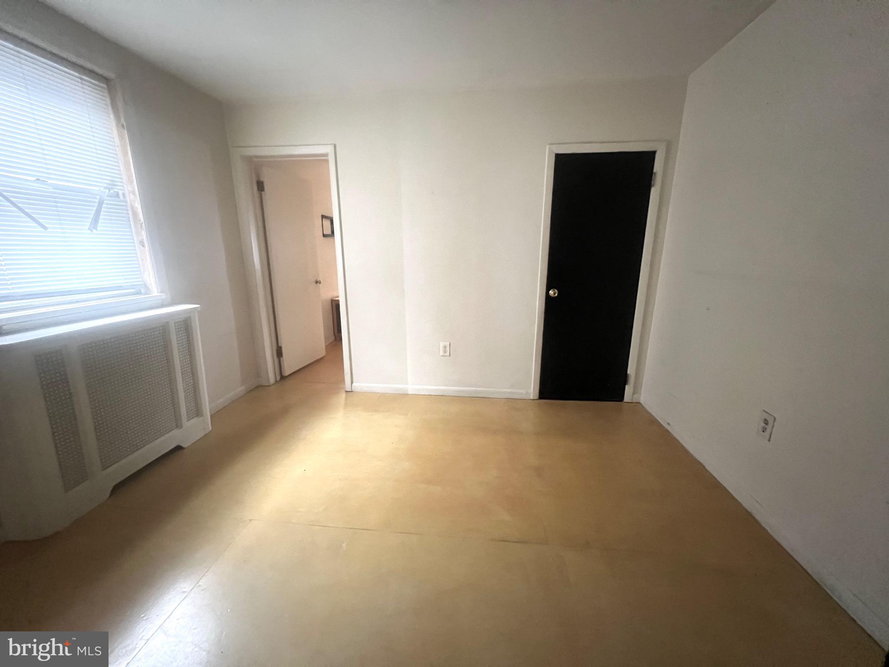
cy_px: 334
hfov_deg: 106.2
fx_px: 334
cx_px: 444
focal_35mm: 13
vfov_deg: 89.9
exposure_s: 1/49
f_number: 1.8
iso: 1000
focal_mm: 1.57
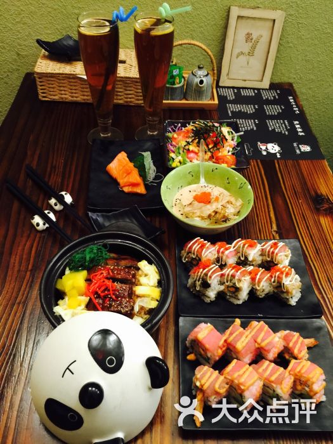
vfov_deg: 61.7
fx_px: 372
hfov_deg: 48.2
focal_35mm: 29
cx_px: 166
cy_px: 222
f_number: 2.2
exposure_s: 1/4
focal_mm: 4.15
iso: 64
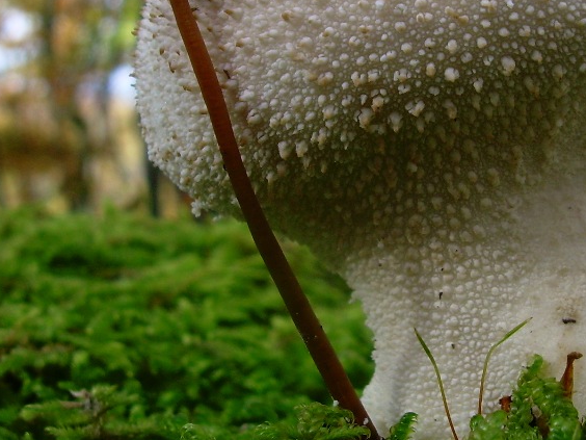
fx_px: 1219
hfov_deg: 26.6
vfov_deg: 20.3
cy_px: 127
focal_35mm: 72
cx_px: 449
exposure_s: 1/105
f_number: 4.6
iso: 50
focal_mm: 6.3
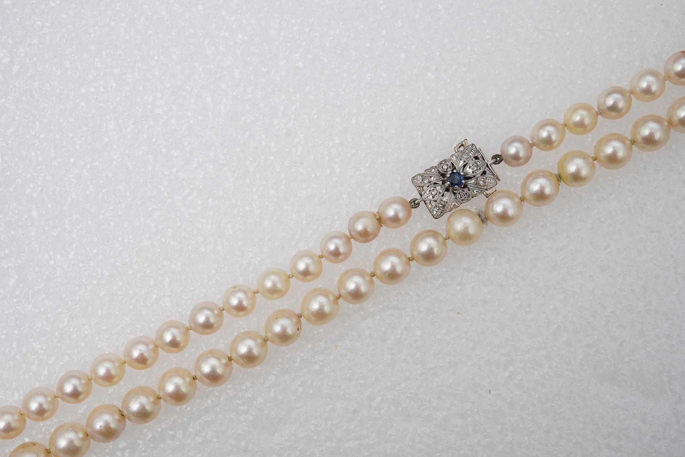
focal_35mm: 46
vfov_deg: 29.3
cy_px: 229
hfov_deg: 42.7
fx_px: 875
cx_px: 344
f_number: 18
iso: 400
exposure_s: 1/125
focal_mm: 30
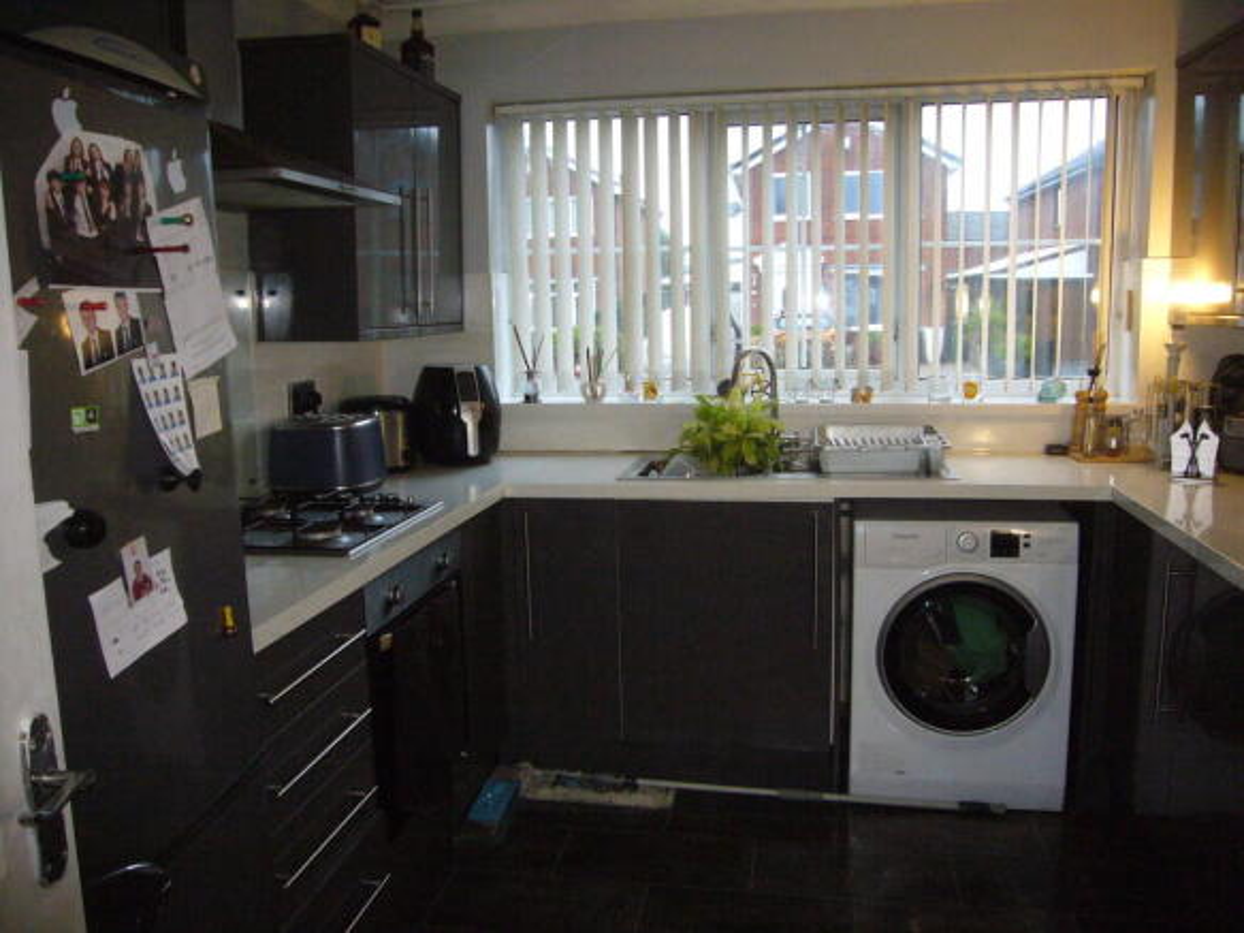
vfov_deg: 49.7
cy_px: 466
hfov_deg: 63.5
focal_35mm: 28
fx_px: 1006
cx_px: 622
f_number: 2.8
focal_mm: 4.6
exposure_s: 1/30
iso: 320
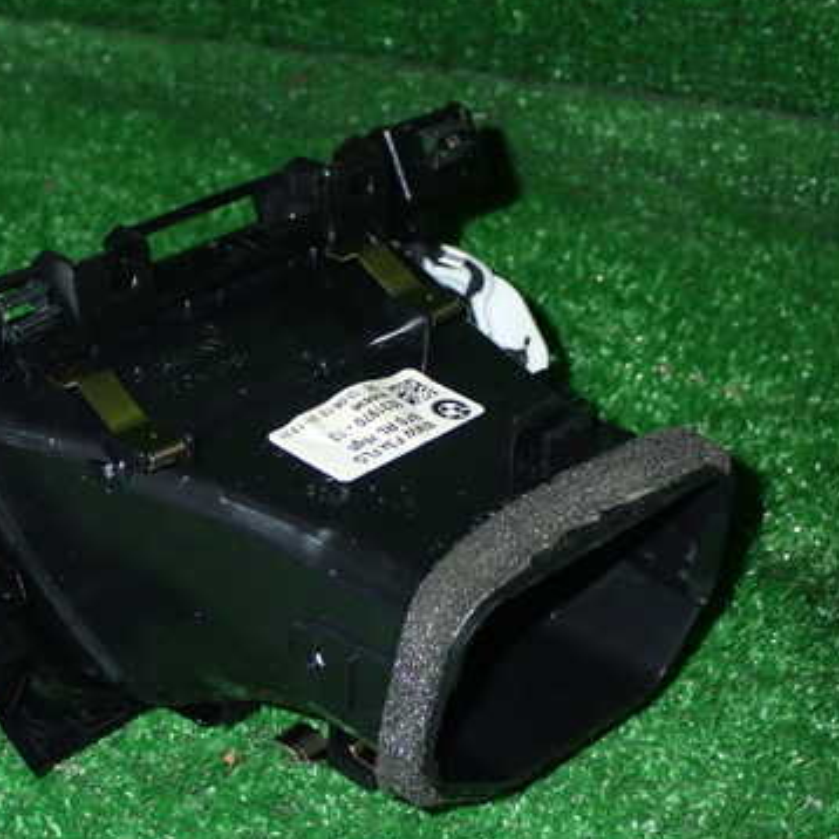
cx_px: 260
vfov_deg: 20.2
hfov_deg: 20.1
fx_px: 2358
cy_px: 459
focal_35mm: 86
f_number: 10
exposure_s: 1/60
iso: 800
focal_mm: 10.35
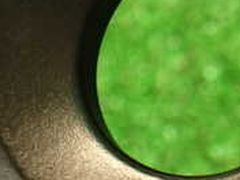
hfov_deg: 18.2
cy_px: -123
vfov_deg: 13.3
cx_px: 299
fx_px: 707
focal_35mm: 102
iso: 320
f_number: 2.3
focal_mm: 5.4
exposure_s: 1/30
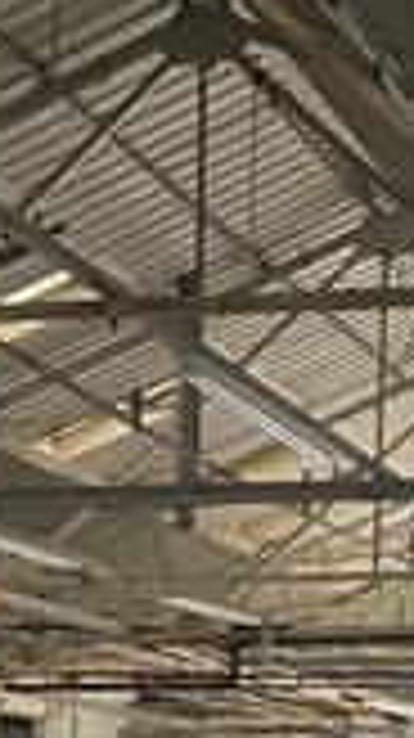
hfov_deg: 8.8
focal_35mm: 138
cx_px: 81
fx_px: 2699
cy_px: 1188
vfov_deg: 14.3
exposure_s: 1/121
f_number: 1.6
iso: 100
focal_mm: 4.2
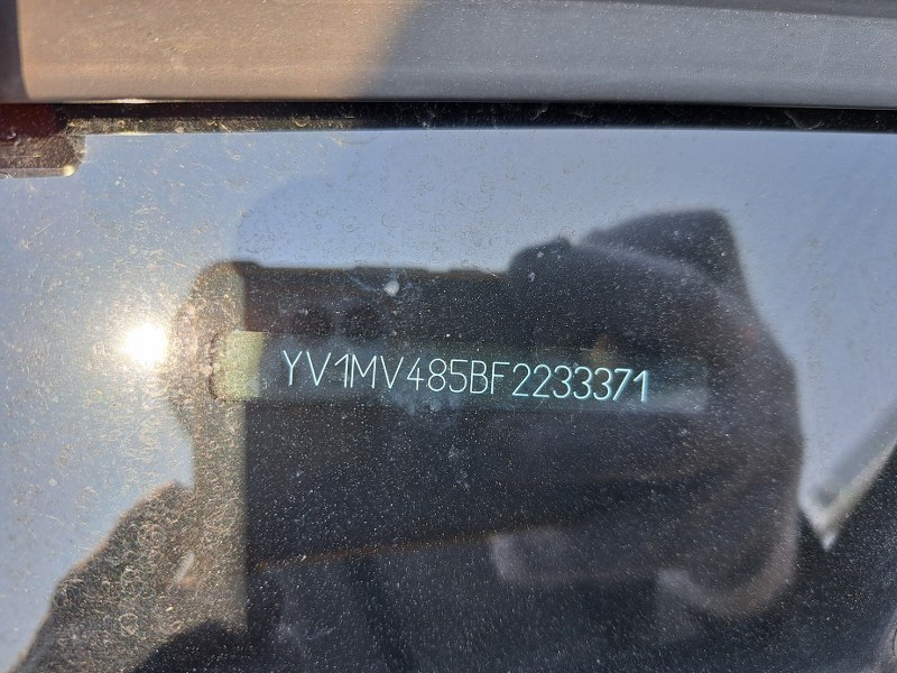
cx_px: 448
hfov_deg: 71.6
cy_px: 336
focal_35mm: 24
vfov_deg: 56.8
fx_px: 622
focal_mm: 5.23
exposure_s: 1/292
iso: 50
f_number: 1.8
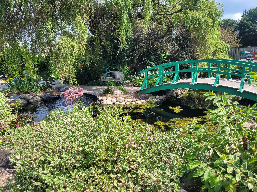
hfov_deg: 67.3
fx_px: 193
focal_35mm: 26
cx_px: 128
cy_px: 96
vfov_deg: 53.1
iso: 40
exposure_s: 1/1126
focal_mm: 5.4
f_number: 1.8
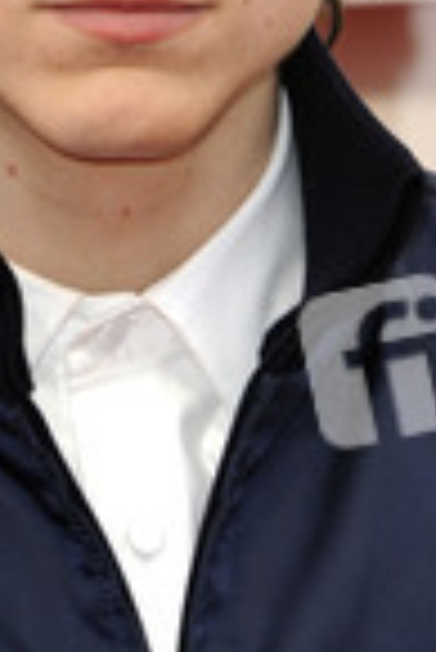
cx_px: 124
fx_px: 15005
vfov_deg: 2.5
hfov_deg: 1.7
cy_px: 117
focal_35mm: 828
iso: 1250
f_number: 8
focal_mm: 300
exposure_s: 1/200
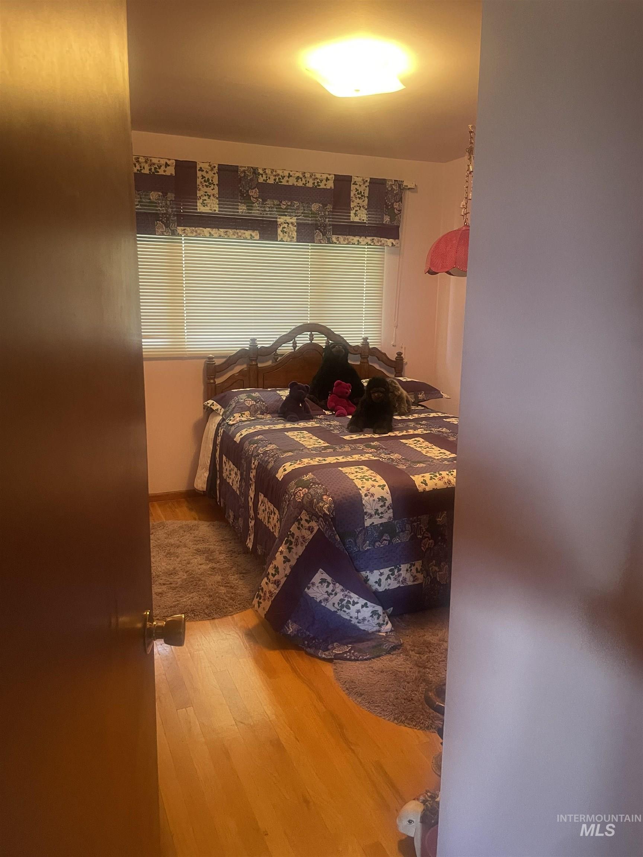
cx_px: 322
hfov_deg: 53.1
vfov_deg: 67.3
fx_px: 644
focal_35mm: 26
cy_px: 428
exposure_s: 1/60
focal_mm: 4.2
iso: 500
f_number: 1.6
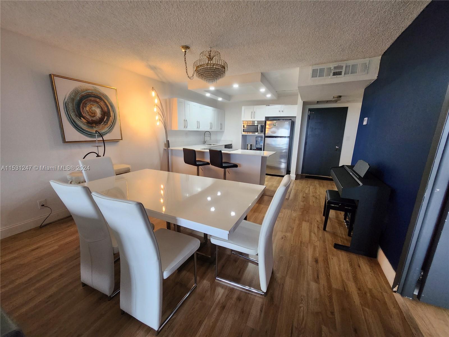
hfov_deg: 106.2
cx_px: 224
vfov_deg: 89.9
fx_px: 169
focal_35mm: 13
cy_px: 168
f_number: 2.2
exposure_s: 1/60
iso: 160
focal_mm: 1.74
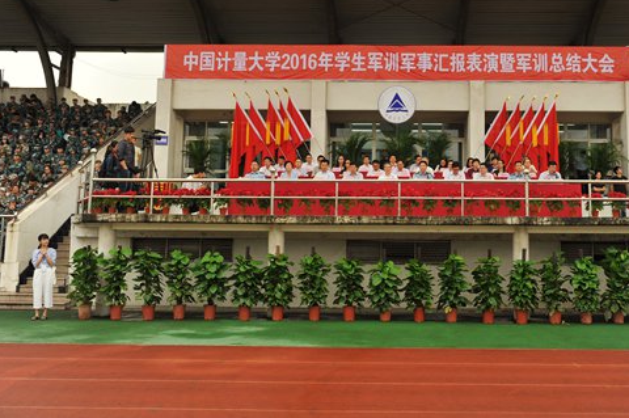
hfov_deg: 48.1
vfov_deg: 33.2
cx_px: 388
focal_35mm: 40
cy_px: 159
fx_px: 698
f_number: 5
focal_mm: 32
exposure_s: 1/200
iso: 200
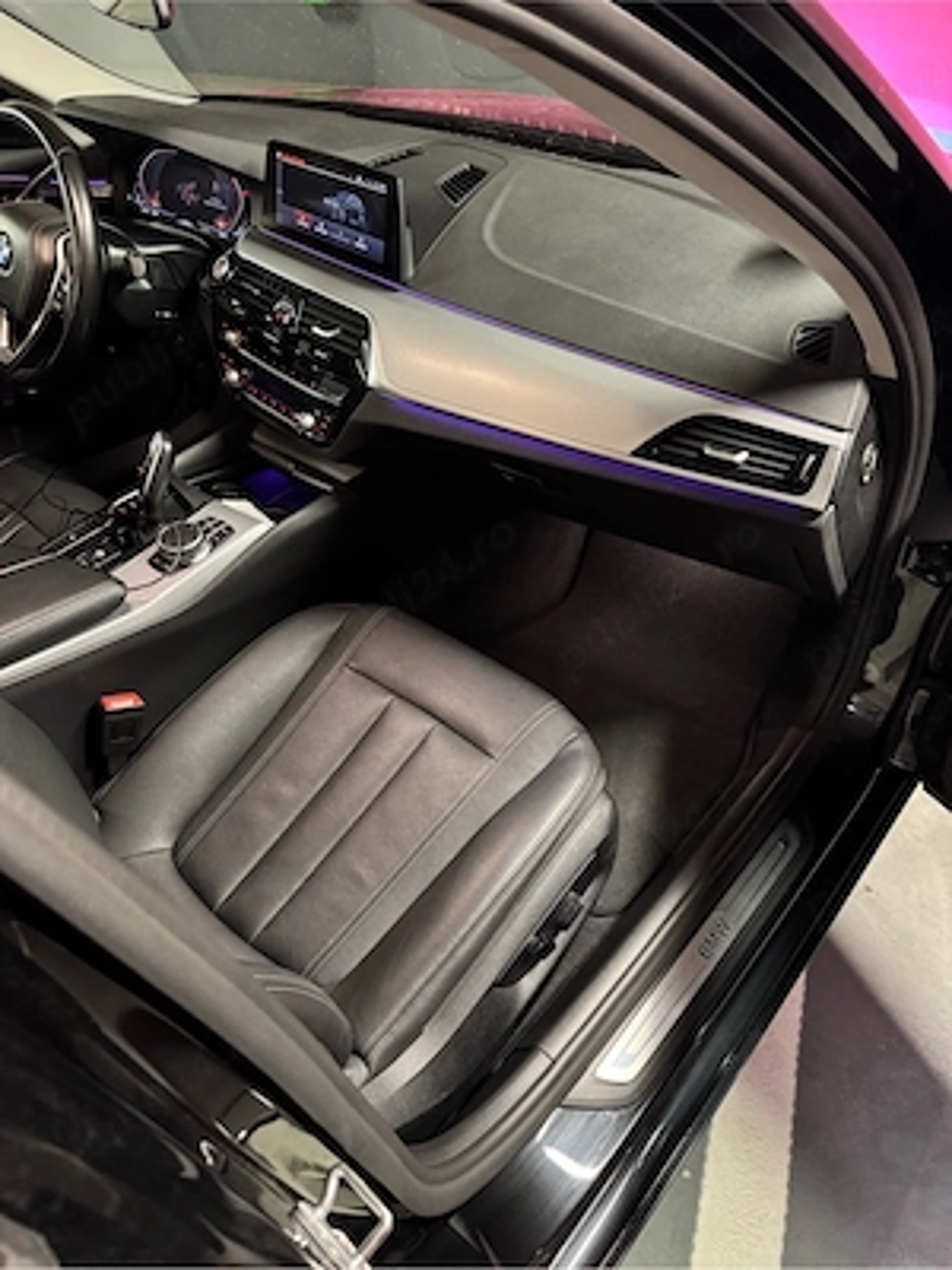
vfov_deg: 71.6
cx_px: 476
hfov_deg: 56.8
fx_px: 880
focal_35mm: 24
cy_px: 635
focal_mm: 6.76
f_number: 1.78
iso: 800
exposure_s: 1/33
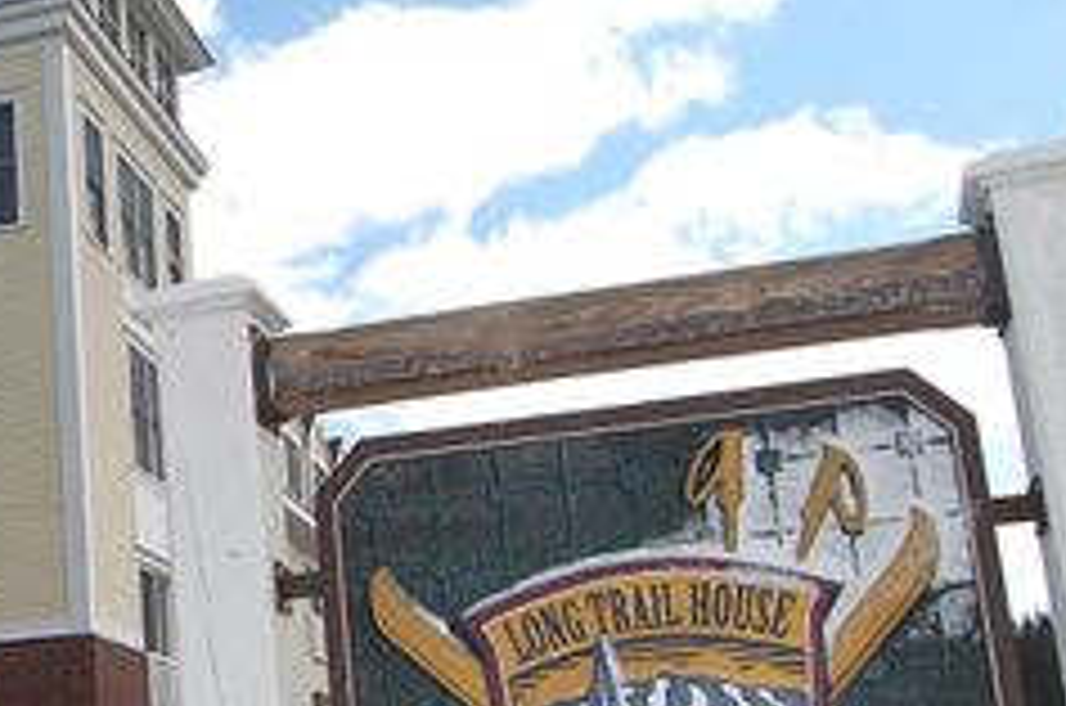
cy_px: 450
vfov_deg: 23.6
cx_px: 13
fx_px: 1684
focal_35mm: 57
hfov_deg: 32.5
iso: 200
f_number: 7.1
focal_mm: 18
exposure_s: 1/500
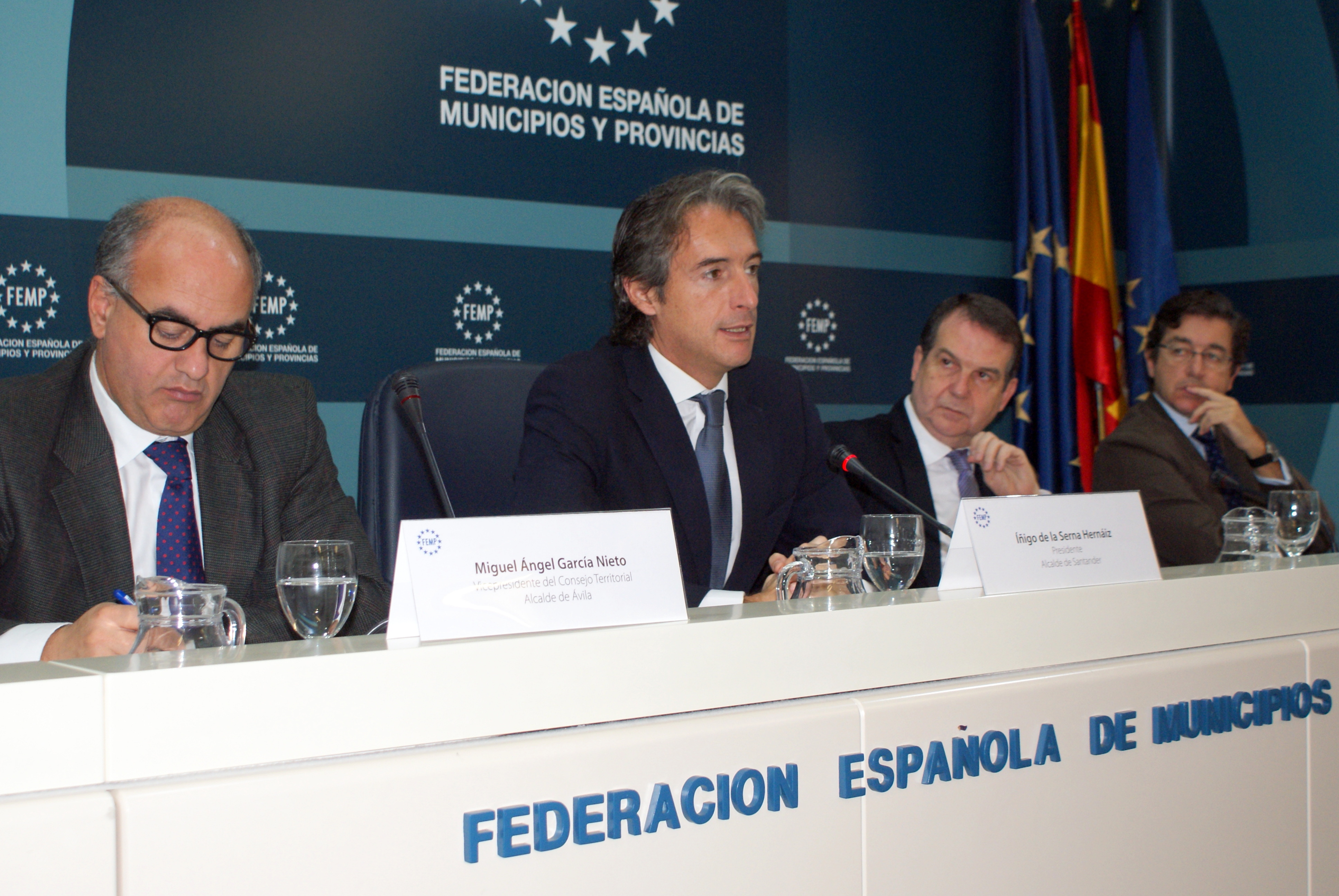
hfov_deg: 43.6
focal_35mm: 45
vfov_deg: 29.9
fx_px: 1676
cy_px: 448
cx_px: 670
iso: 400
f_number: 5.6
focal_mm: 30
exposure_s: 1/60
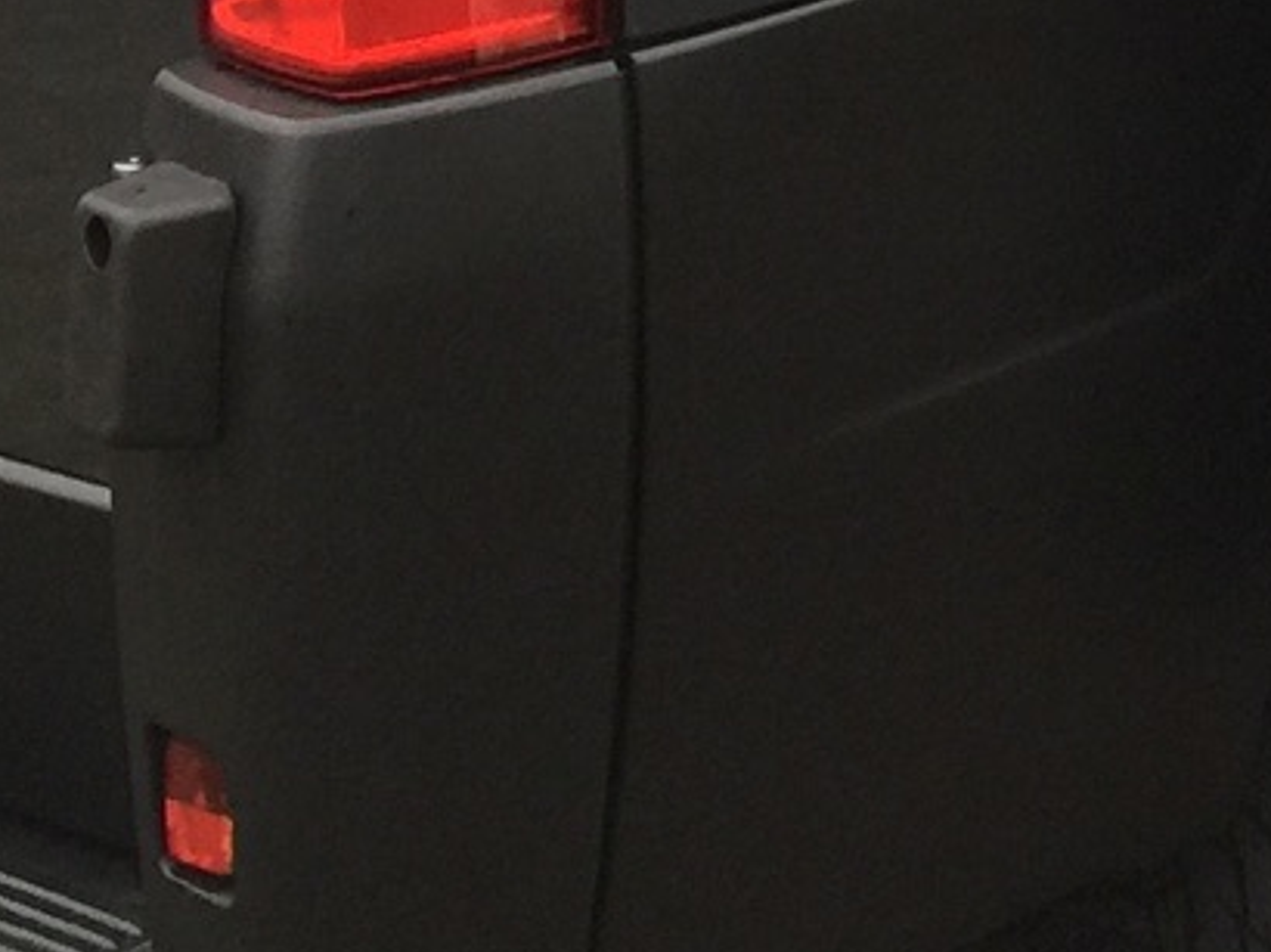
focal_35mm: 145
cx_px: 1513
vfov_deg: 9.1
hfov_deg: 13.3
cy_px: -1358
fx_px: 5321
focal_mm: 4.15
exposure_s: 1/33
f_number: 2.2
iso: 32
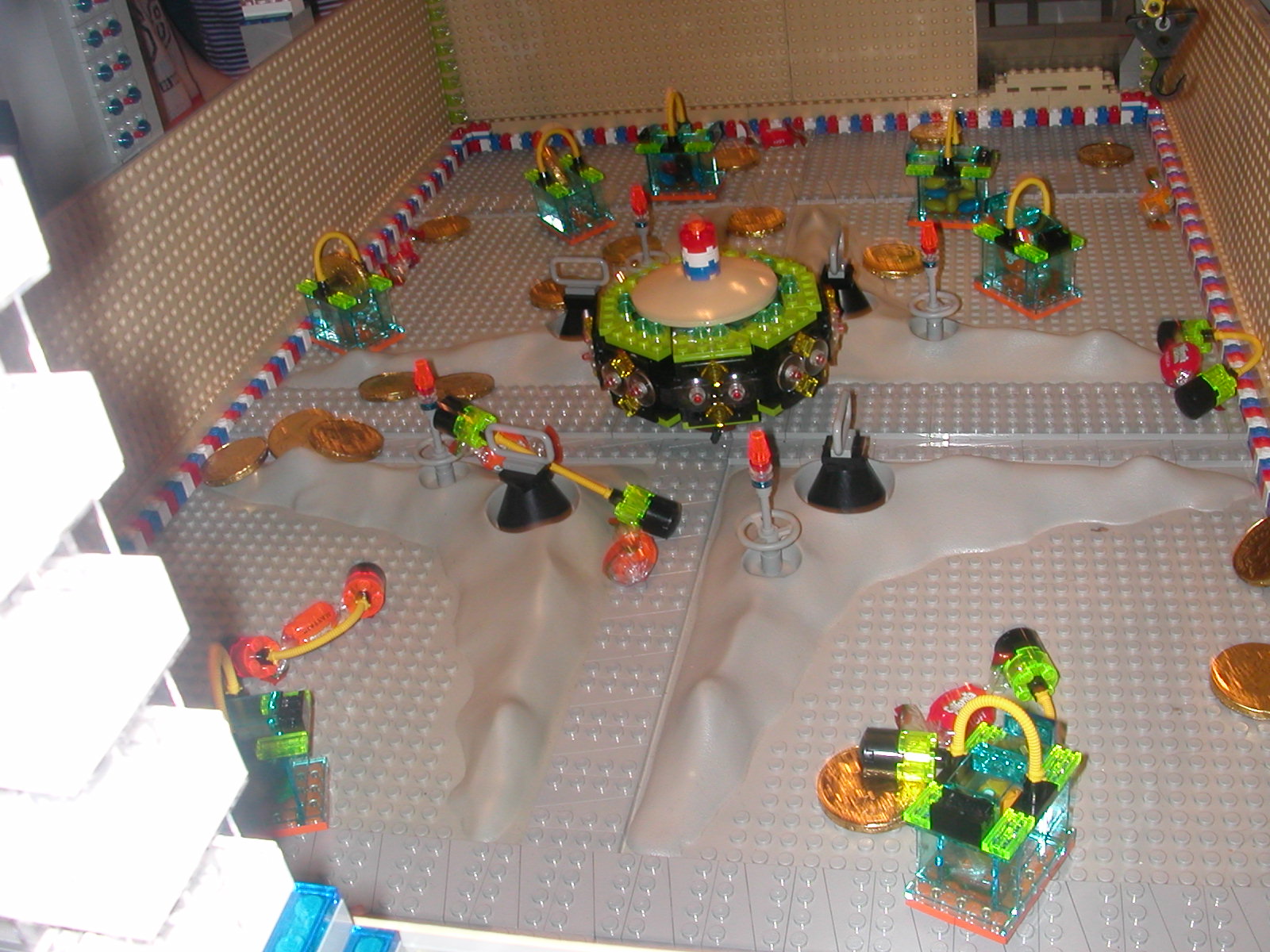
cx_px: 635
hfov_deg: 50.1
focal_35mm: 37
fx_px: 1357
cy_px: 476
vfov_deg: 38.7
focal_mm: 5.6
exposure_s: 1/30
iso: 100
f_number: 4.5
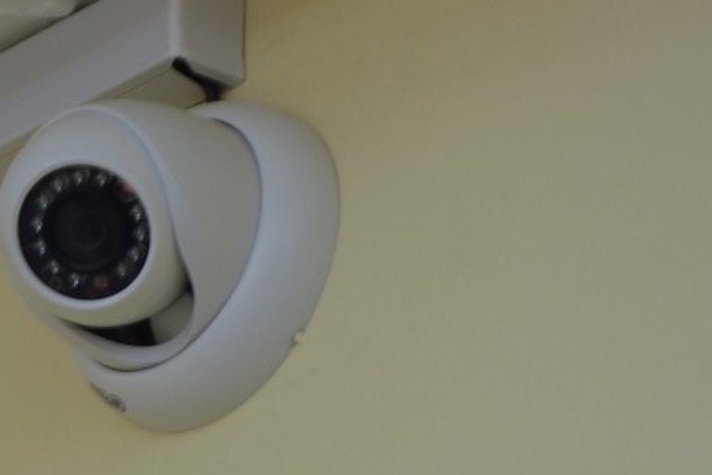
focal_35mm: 266
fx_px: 5260
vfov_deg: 5.2
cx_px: -10
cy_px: 354
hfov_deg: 7.7
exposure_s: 1/5
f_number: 4.9
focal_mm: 34.25
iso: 125
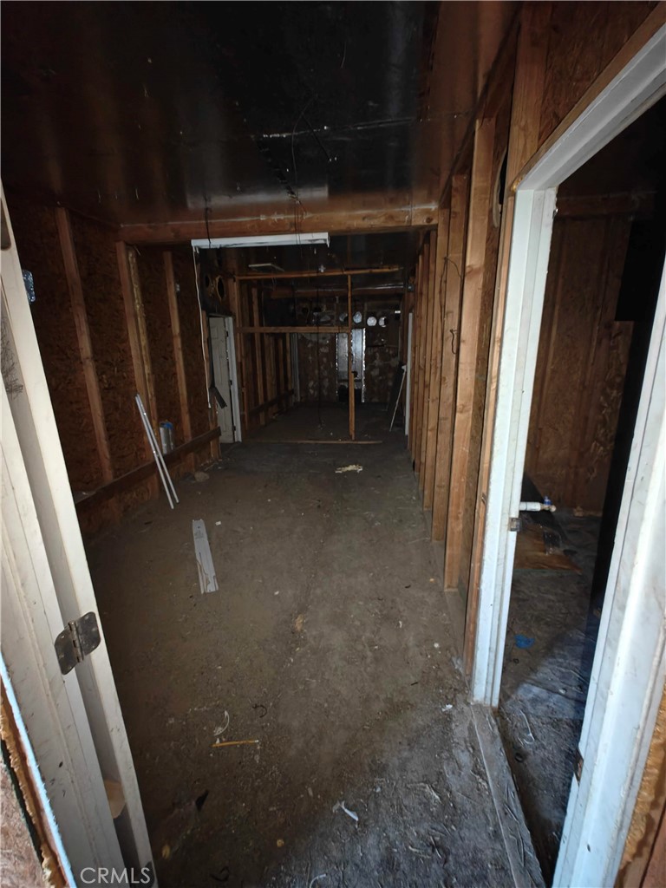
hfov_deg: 85.7
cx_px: 333
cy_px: 444
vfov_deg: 102.1
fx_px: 359
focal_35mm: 14
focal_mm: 2.62
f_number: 2.2
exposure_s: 1/8
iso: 5000
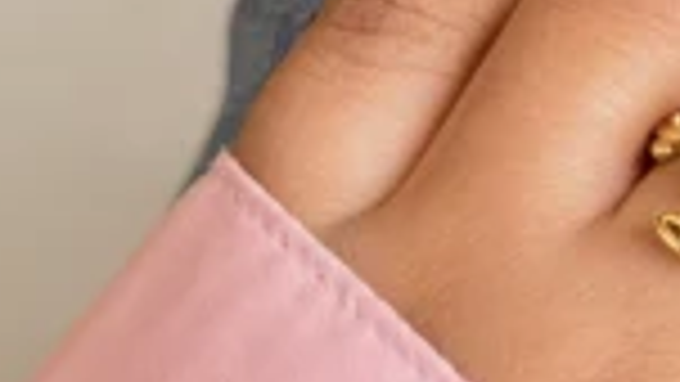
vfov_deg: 6.1
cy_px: -11
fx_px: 3571
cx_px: 716
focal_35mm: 198
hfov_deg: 10.8
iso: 64
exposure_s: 1/100
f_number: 1.78
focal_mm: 6.76
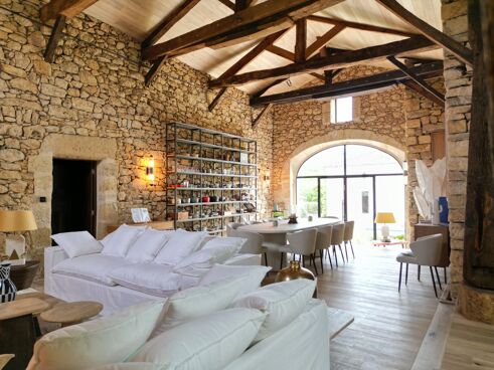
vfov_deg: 56.8
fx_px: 342
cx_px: 247
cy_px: 185
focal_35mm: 24
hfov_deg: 71.6
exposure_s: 1/50
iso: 110
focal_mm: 6.72
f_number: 1.7
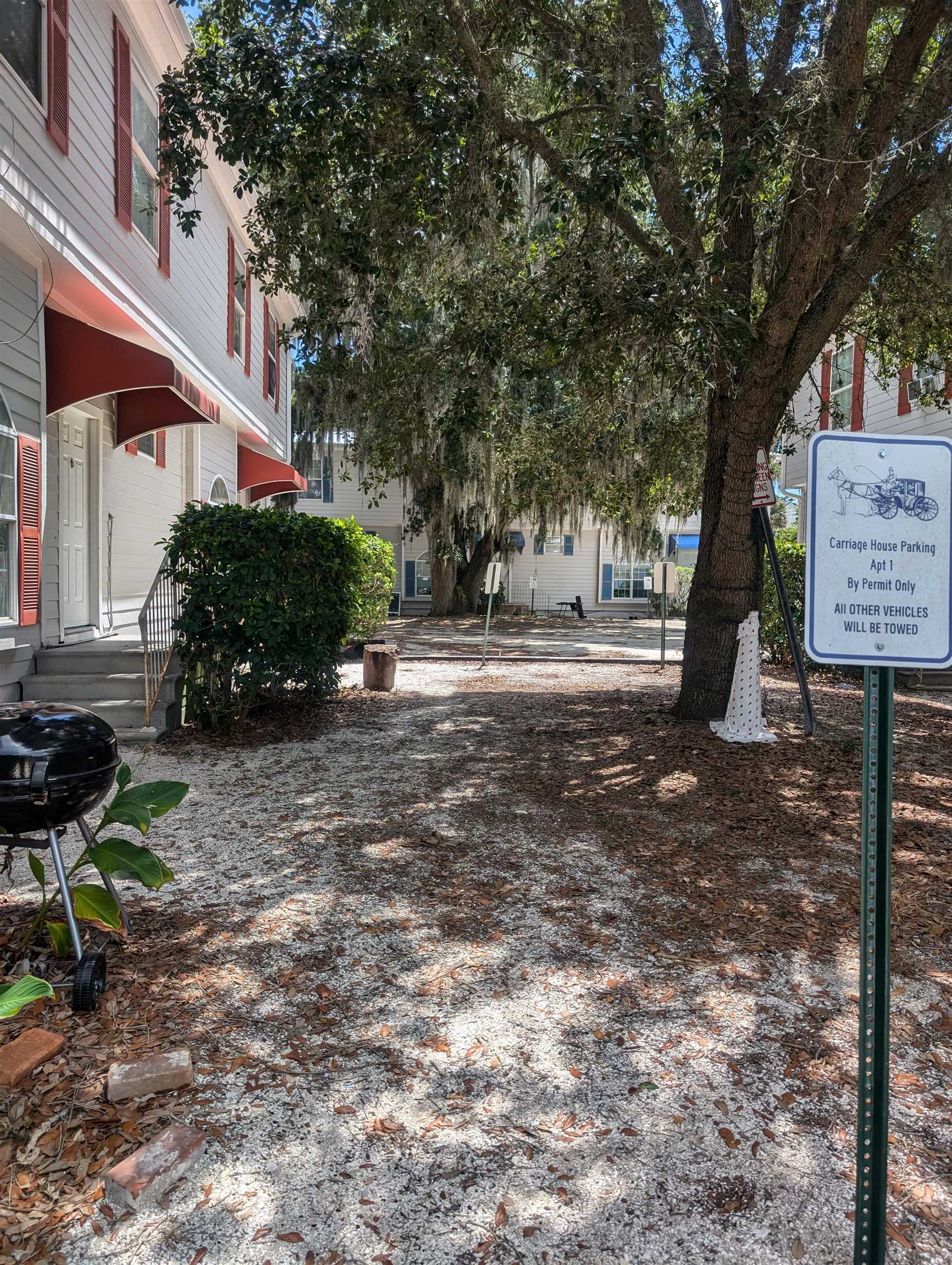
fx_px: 878
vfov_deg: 71.5
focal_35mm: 24
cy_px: 632
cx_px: 476
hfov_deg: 56.9
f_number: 1.68
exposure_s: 1/648
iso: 20
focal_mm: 6.9
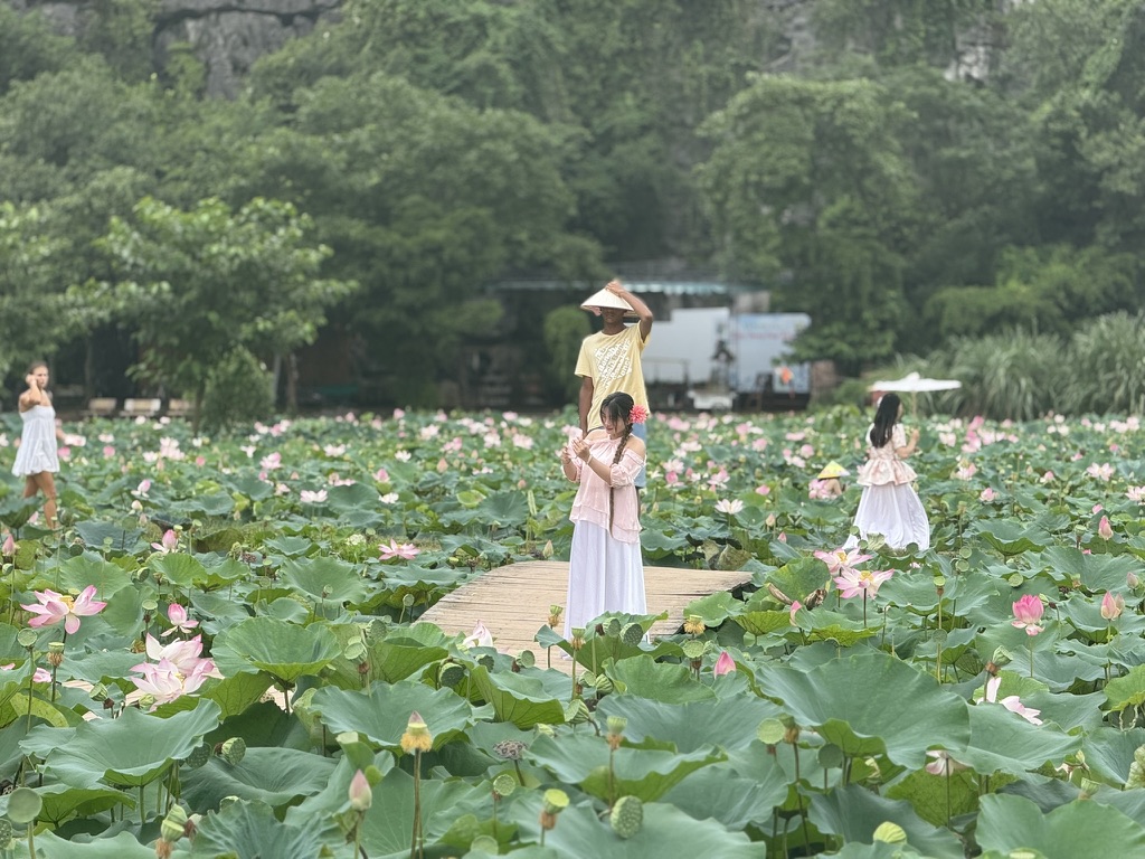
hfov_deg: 16.4
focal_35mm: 120
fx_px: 3969
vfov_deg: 12.3
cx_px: 572
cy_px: 430
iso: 64
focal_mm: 15.66
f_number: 2.8
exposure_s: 1/321
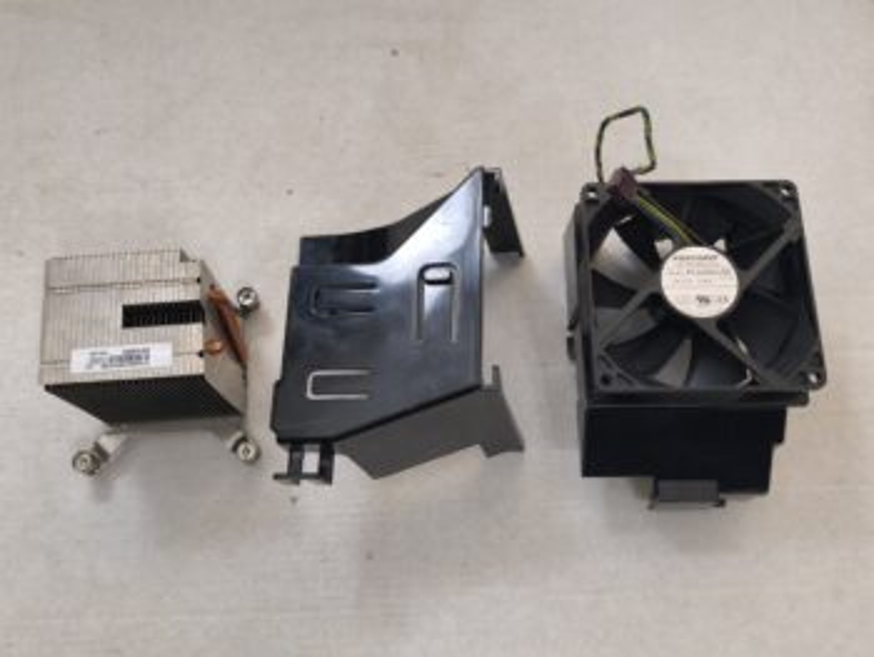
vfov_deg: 40.7
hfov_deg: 52.6
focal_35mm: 35
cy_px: 328
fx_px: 884
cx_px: 437
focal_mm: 6.57
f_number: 1.6
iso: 400
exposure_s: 1/50
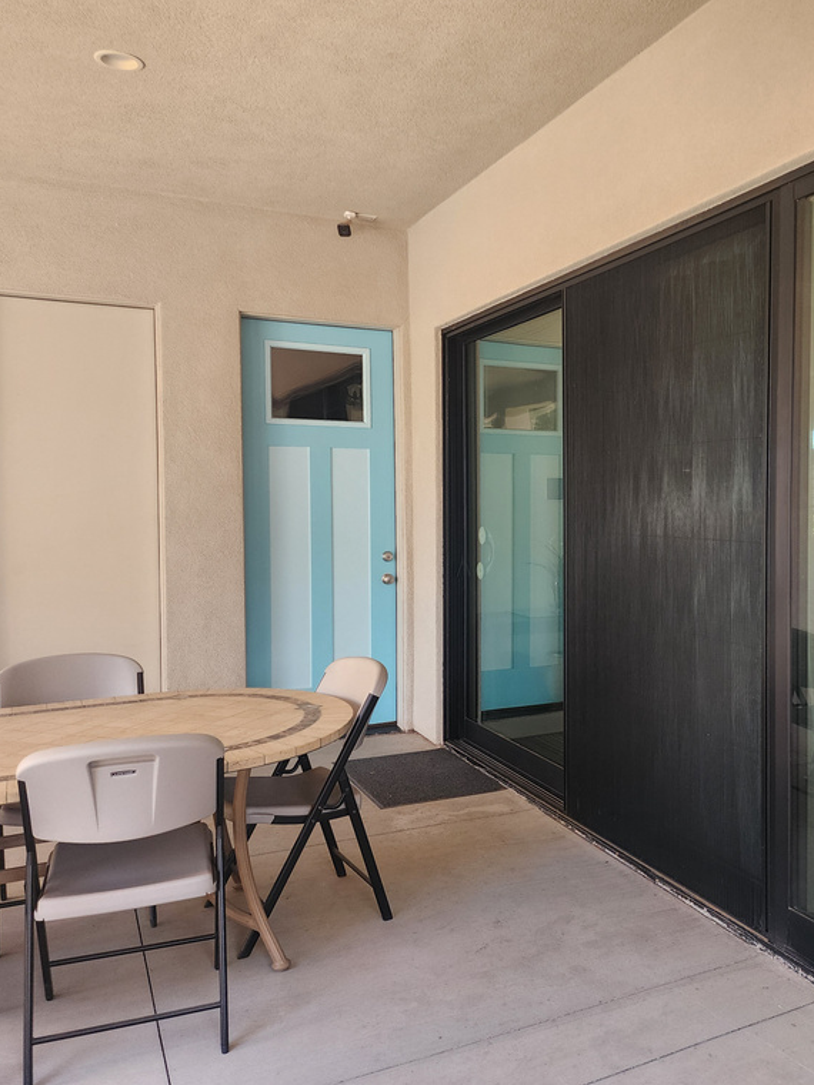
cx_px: 600
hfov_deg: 44.1
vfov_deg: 58.4
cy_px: 538
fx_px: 972
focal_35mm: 31
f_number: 1.8
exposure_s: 1/180
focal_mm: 6.4
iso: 200
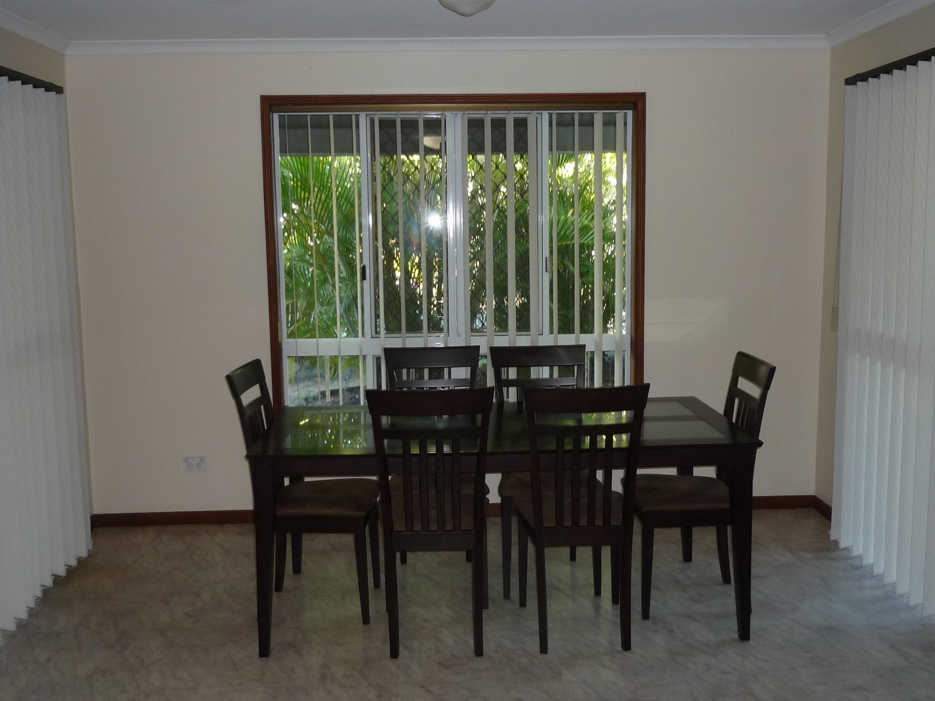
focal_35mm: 35
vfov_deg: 40.7
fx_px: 945
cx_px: 468
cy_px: 350
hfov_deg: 52.6
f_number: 2.8
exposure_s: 1/30
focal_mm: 4.4
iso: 160
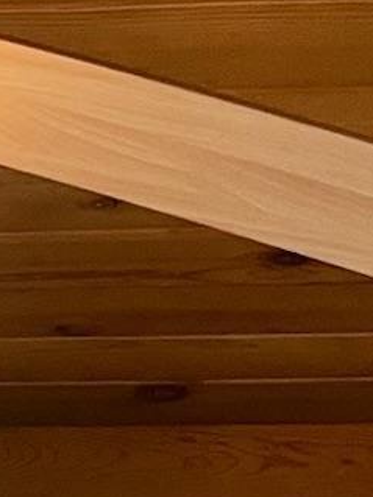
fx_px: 2401
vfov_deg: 9.6
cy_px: 1416
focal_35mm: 167
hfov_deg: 8.8
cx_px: 9
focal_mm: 4.2
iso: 160
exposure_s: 1/60
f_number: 1.6
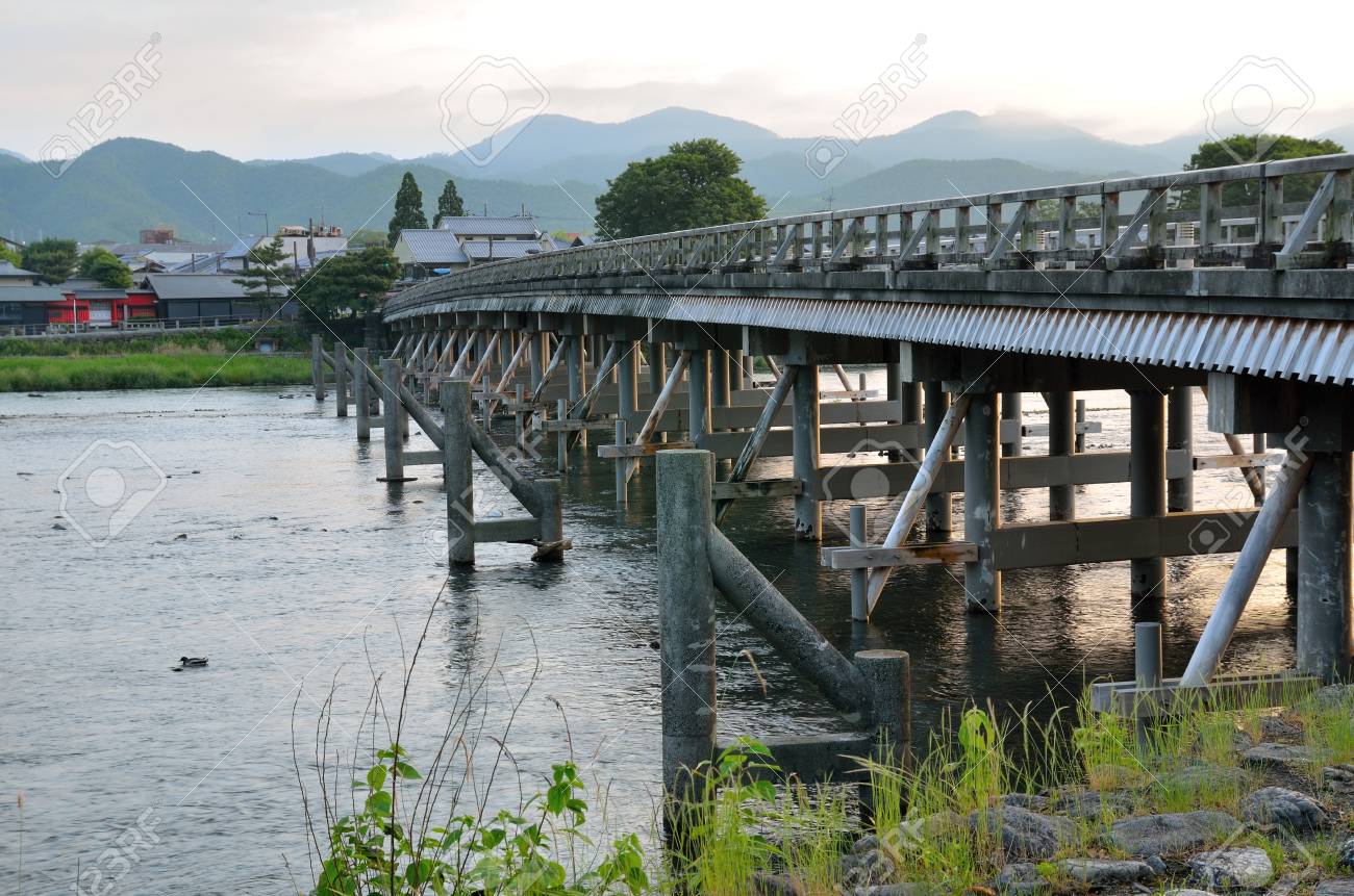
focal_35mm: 57
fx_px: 2139
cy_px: 448
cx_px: 677
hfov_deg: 35.1
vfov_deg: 23.7
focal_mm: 38
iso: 100
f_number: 9
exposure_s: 1/15
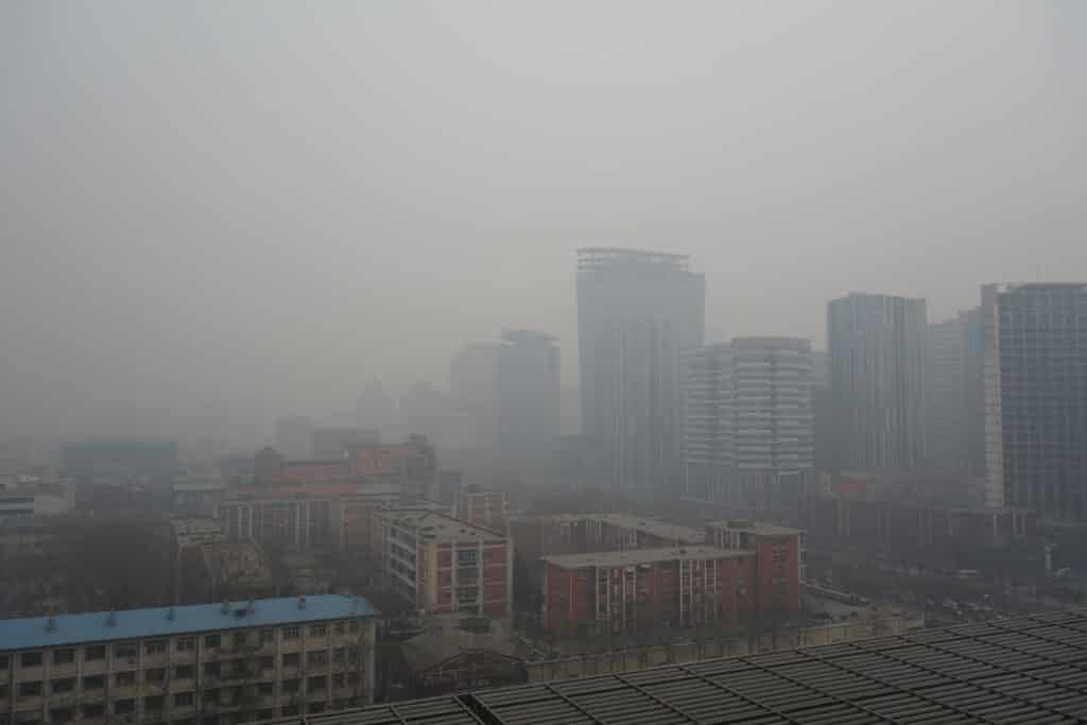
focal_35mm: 28
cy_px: 362
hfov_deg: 65.5
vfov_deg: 46.4
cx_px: 544
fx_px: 846
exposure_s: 1/640
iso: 125
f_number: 5.6
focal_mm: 10.4
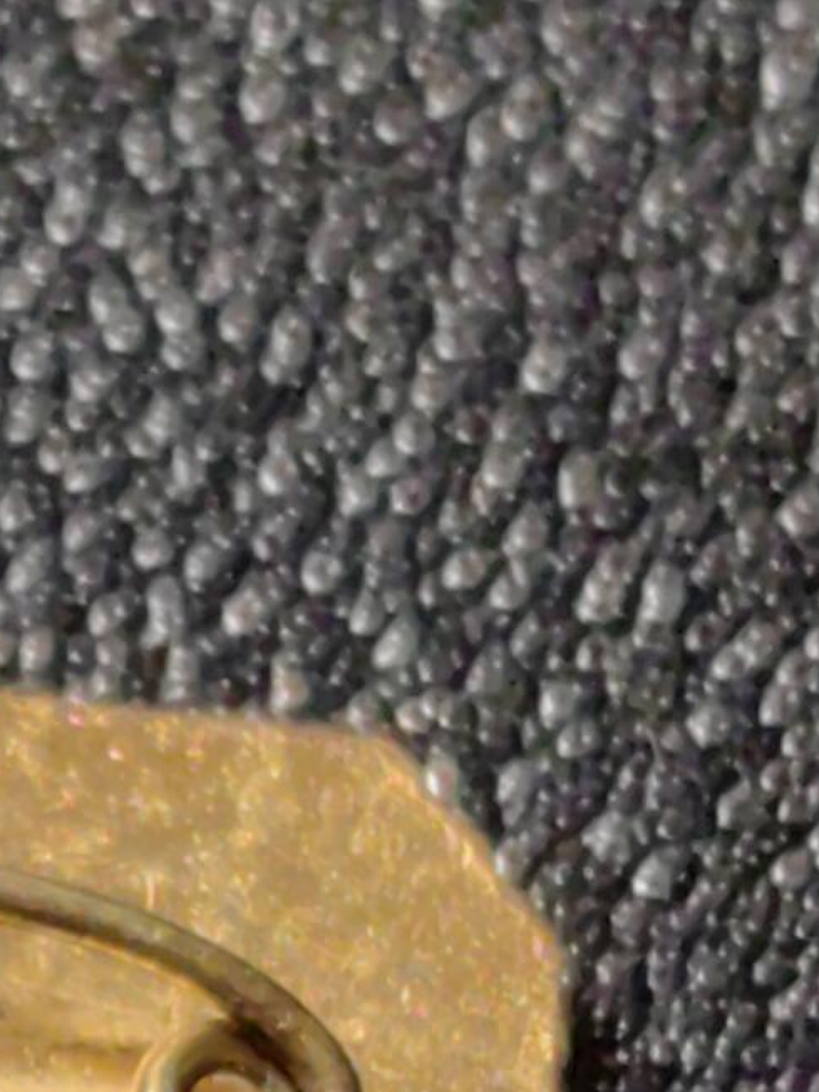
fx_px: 8360
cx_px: -152
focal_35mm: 265
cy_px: 1398
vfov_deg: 7.4
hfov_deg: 5.6
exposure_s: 1/100
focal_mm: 5.75
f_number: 1.4
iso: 100
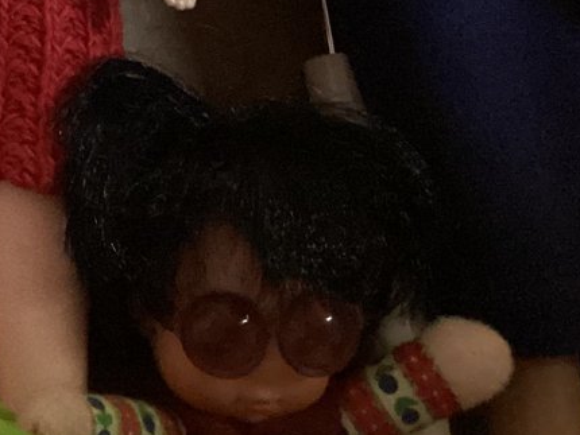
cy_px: -292
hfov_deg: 16.0
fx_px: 1827
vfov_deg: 12.6
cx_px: -372
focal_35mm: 109
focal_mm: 3.3
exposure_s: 1/30
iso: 400
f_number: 2.4
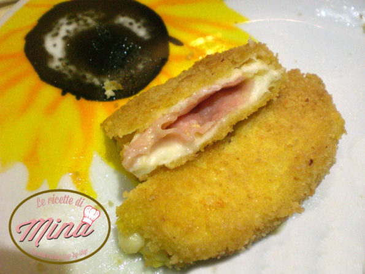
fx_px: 401
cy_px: 137
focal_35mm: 38
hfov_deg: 49.0
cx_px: 182
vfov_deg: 37.7
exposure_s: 1/100
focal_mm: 6.3
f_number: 3.1
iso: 400
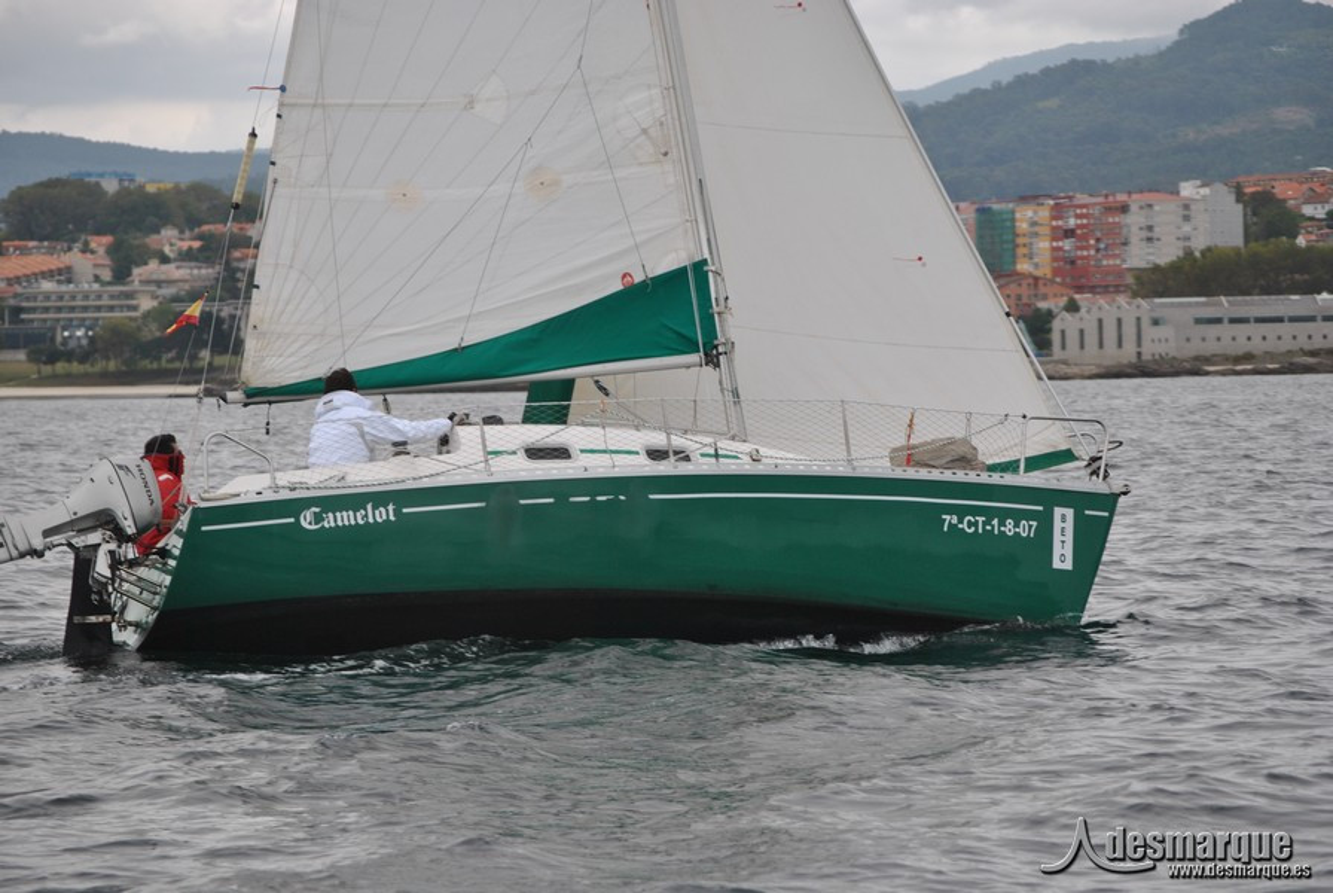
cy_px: 446
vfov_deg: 8.3
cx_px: 666
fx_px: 6118
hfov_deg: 12.4
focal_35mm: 165
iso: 200
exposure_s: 1/500
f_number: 5.6
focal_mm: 110
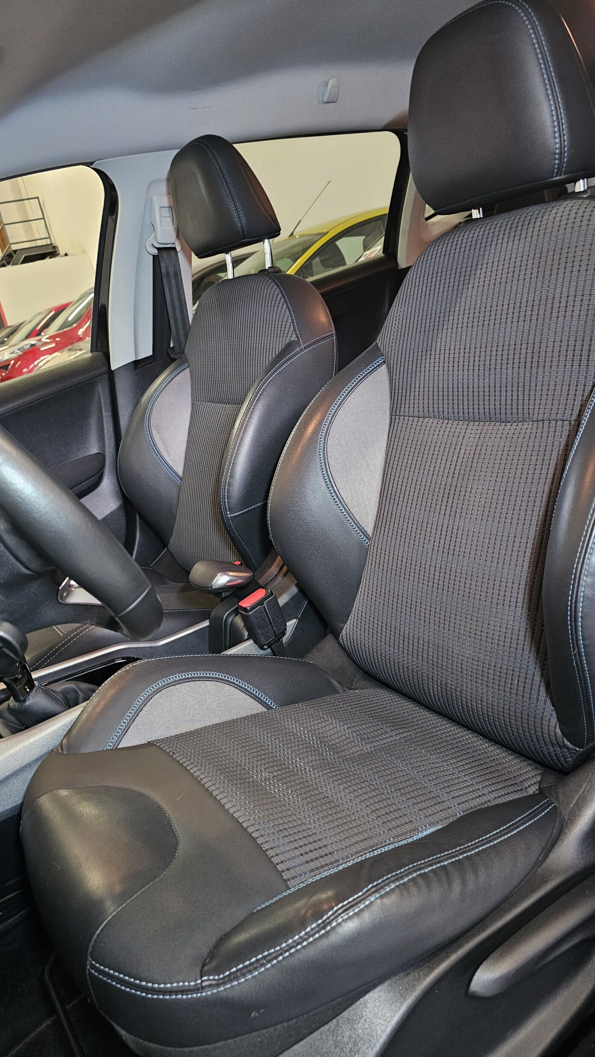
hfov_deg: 44.4
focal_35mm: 26
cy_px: 512
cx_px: 281
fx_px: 729
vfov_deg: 71.9
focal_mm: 6.3
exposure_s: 1/25
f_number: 1.7
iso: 640
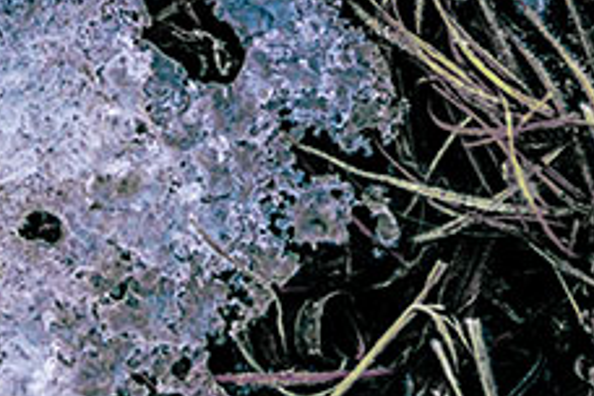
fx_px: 7606
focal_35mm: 461
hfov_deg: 4.5
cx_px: 70
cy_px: 335
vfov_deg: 3.0
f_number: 6.3
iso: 1000
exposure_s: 1/1000
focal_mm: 210
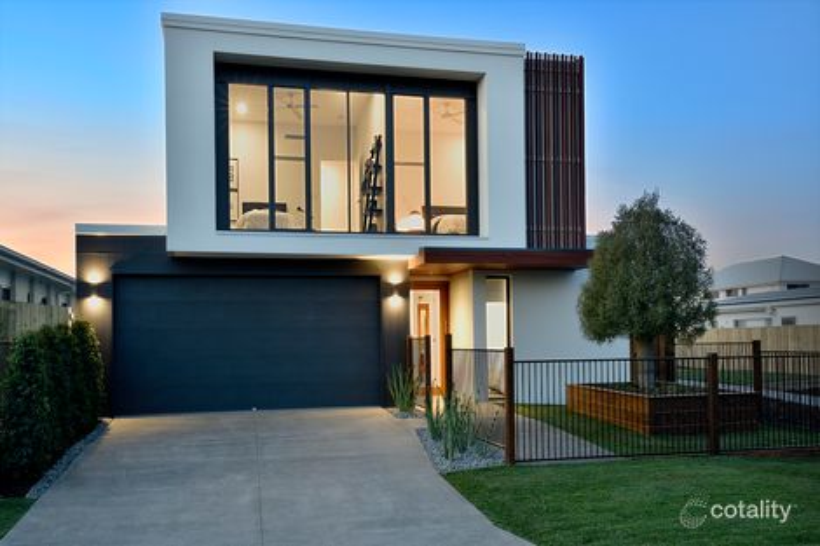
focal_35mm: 28
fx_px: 638
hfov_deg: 65.5
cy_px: 273
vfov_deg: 46.4
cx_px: 410
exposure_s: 30
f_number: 22
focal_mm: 28
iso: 64
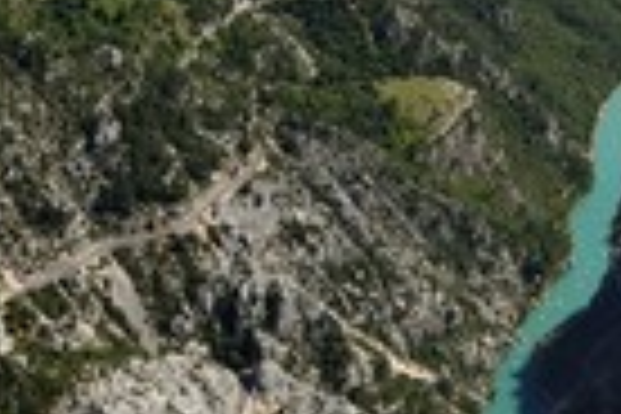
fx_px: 1259
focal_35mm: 73
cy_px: -72
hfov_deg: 27.7
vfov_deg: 17.8
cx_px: 310
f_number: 5.6
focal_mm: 24
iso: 200
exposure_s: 1/800
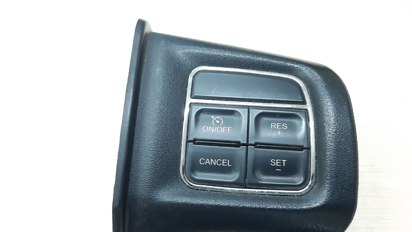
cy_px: 142
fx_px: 328
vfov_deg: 38.7
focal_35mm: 30
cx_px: 204
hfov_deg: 64.3
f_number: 1.7
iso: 320
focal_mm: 3.93
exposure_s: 1/33
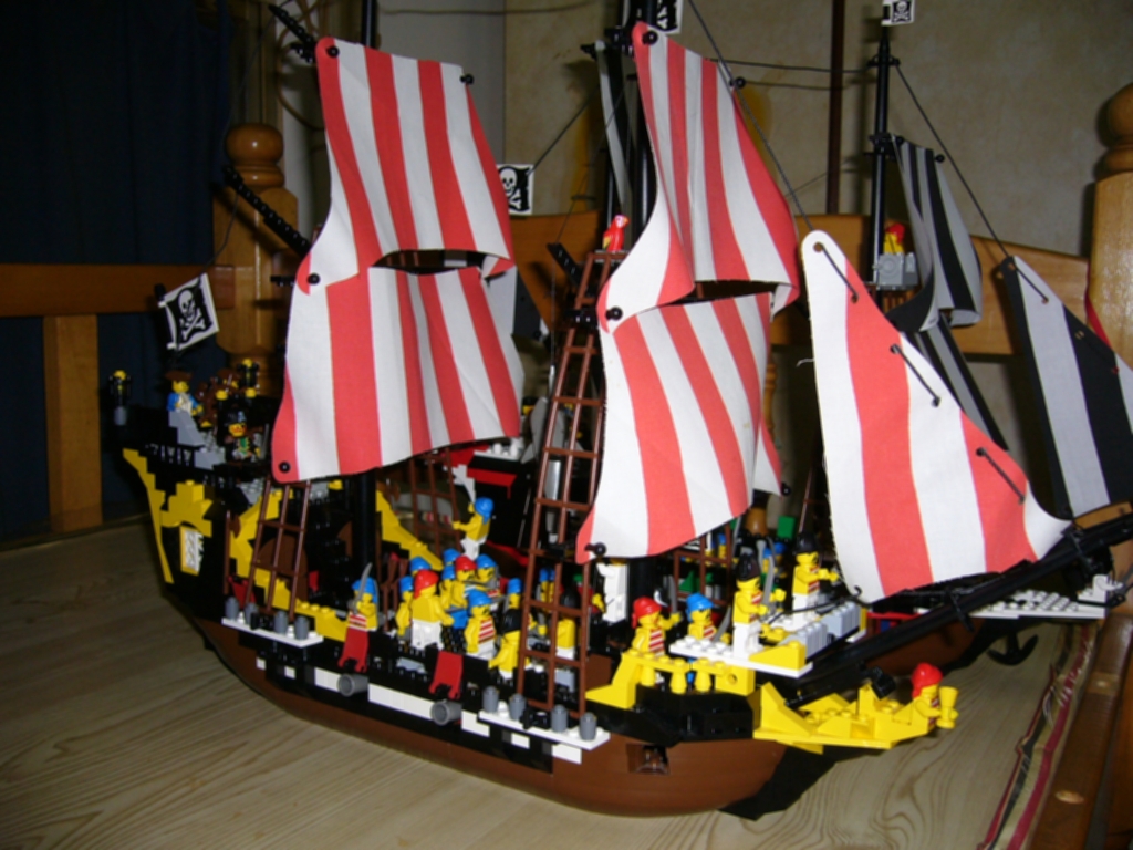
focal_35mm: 35
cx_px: 566
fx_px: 1146
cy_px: 425
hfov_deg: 52.6
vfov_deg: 40.7
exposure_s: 1/60
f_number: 2.8
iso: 100
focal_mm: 5.8
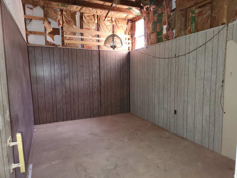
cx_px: 118
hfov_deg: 73.9
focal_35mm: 23
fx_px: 157
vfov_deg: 58.9
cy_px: 89
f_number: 1.8
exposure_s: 1/10
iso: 320
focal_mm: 5.4
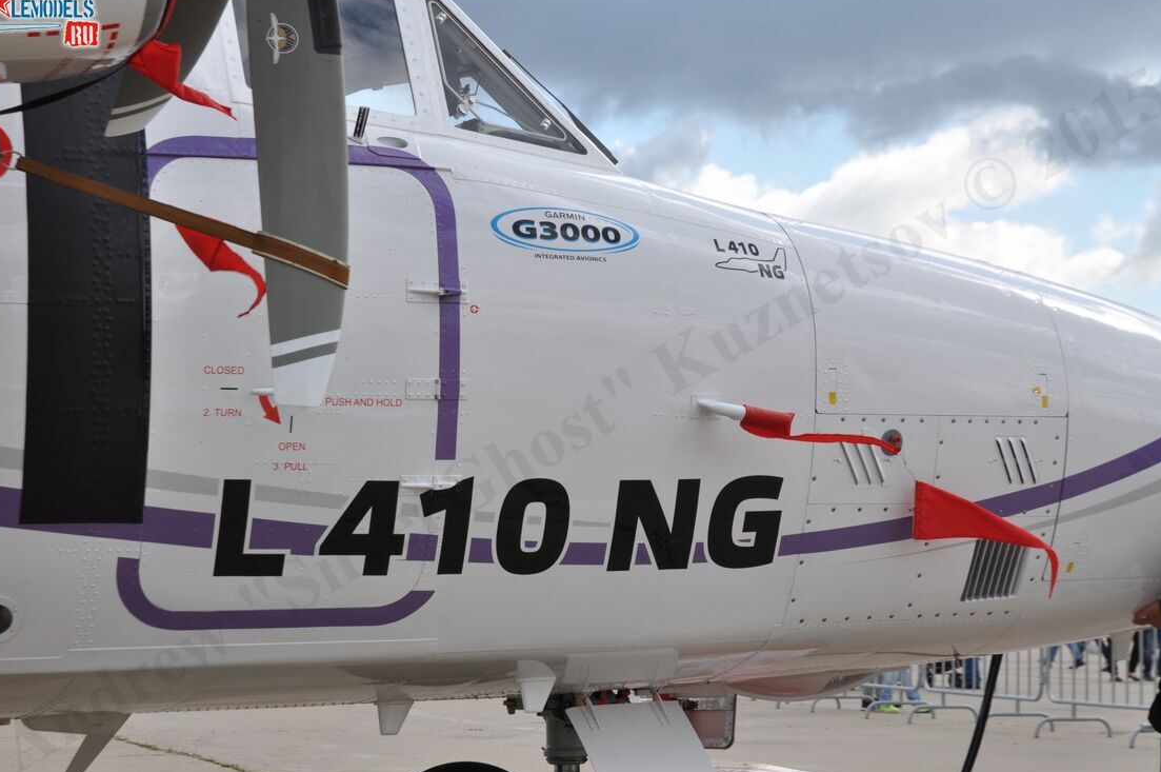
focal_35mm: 87
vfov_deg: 15.7
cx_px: 581
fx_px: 2803
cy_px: 417
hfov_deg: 23.4
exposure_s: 1/320
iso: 200
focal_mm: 50
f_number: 8
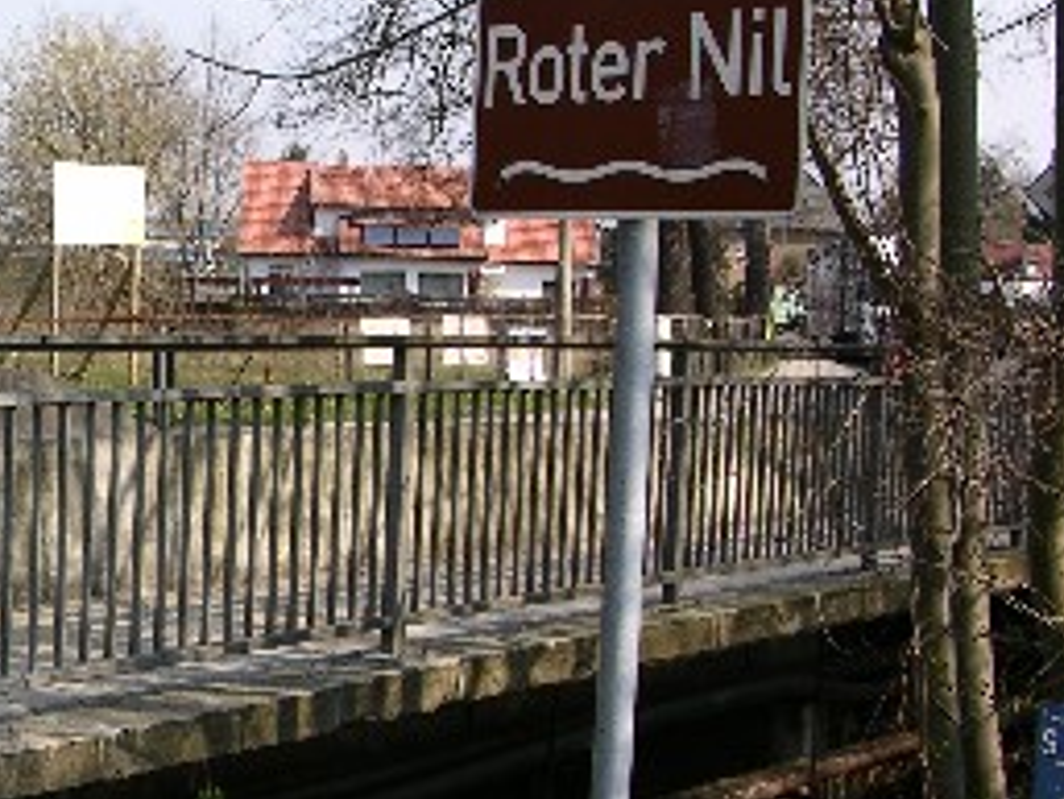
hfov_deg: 22.9
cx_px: -114
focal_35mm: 80
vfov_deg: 18.4
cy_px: 460
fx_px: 2460
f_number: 7.1
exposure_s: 1/105
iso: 50
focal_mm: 8.9
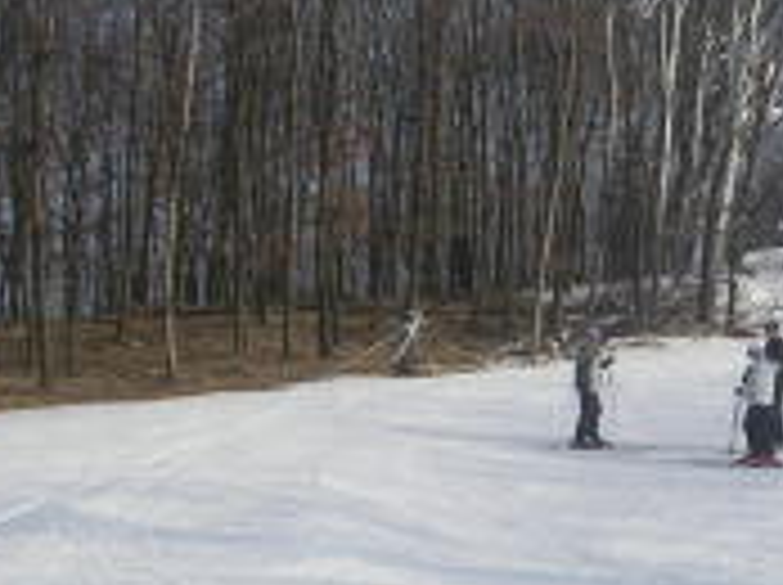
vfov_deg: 14.0
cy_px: 360
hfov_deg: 18.5
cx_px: 657
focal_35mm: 105
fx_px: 2372
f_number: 5.6
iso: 50
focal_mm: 5.8
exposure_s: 1/410
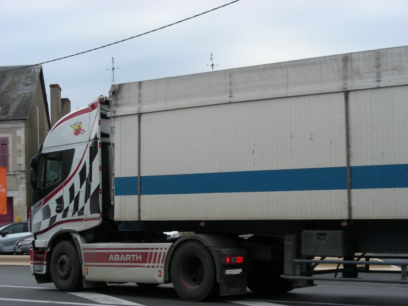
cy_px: 153
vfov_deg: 21.0
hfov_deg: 27.8
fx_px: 825
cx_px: 204
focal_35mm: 70
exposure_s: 1/231
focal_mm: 11.7
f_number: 4
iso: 50
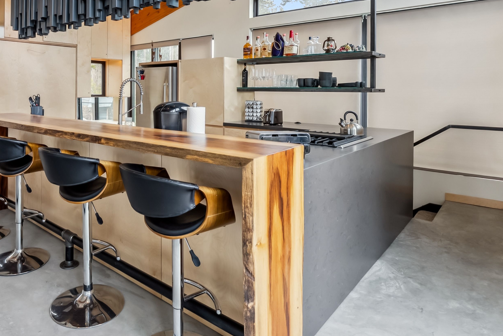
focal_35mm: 24
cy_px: 75
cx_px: 163
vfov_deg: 50.5
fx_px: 336
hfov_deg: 71.3
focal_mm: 14
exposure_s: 1/60
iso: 800
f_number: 8
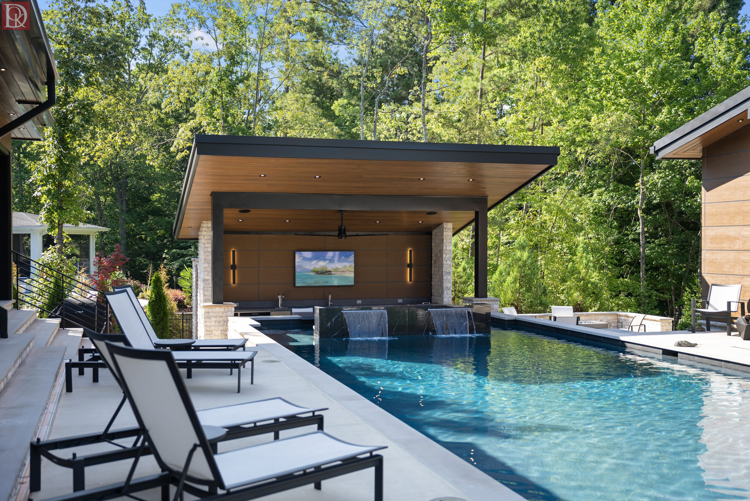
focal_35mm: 41
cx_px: 375
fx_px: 855
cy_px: 250
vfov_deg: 32.7
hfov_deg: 47.4
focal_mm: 41
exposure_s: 1/250
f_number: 2.8
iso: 80
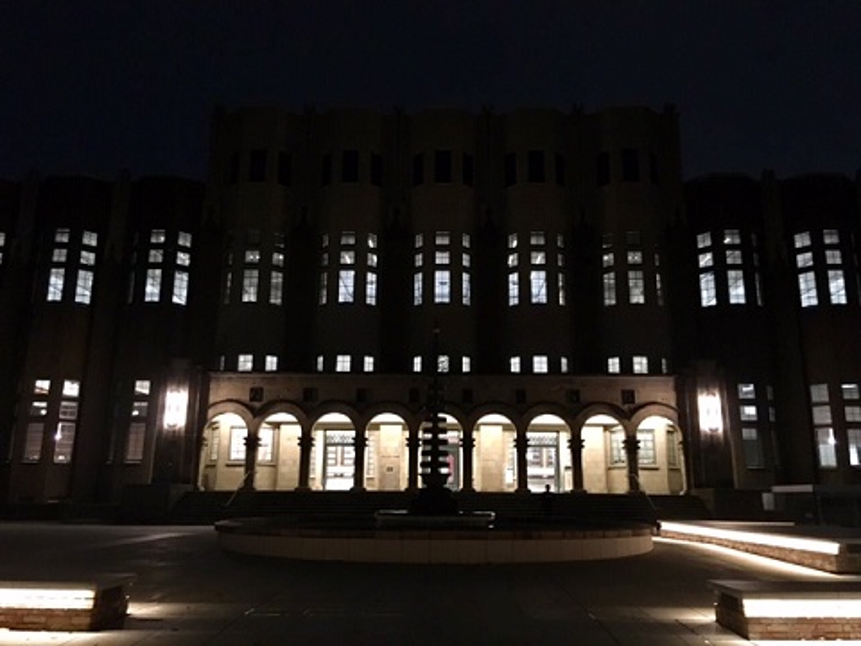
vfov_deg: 48.2
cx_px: 430
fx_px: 721
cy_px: 323
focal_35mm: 29
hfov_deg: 61.7
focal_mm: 4.15
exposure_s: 1/15
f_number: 2.2
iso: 500
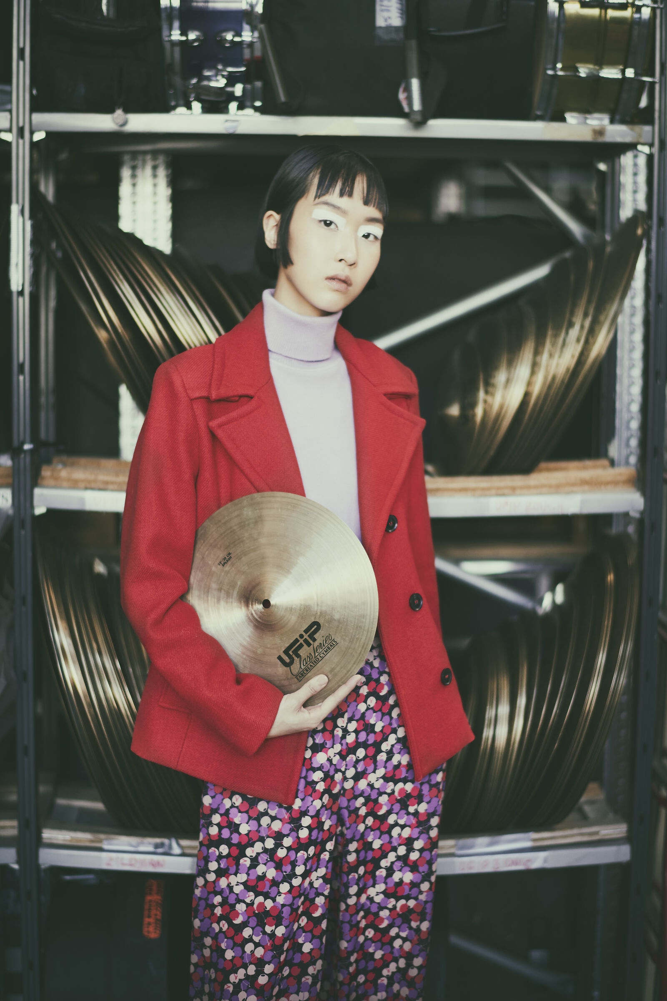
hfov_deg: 23.4
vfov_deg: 34.5
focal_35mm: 58
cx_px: 334
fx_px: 1612
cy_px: 500
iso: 1250
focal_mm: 58
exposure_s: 1/320
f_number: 1.4
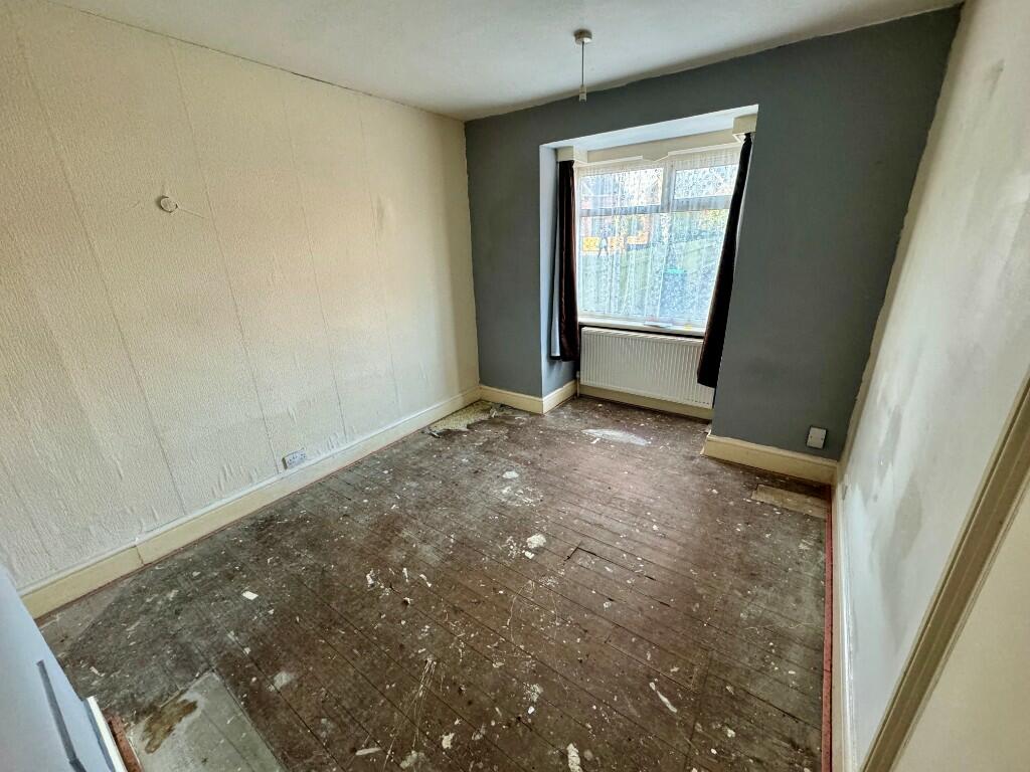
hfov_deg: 102.1
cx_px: 515
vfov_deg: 85.7
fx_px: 417
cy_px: 386
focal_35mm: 14
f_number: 2.2
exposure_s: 1/60
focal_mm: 2.22
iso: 400
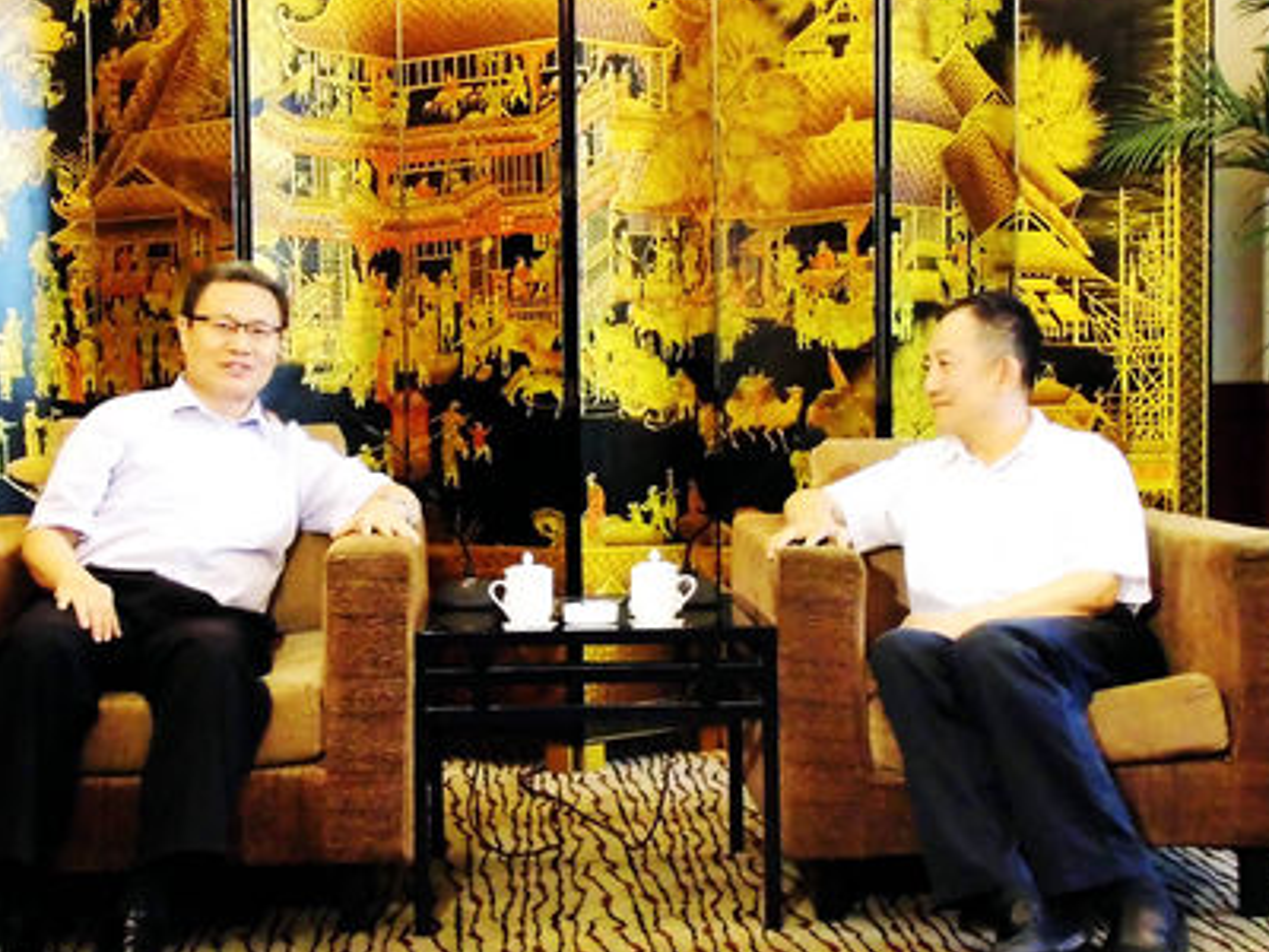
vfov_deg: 28.6
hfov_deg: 37.4
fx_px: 1870
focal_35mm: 51
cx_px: 517
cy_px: 489
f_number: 3.4
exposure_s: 1/30
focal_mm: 6.01
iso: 800
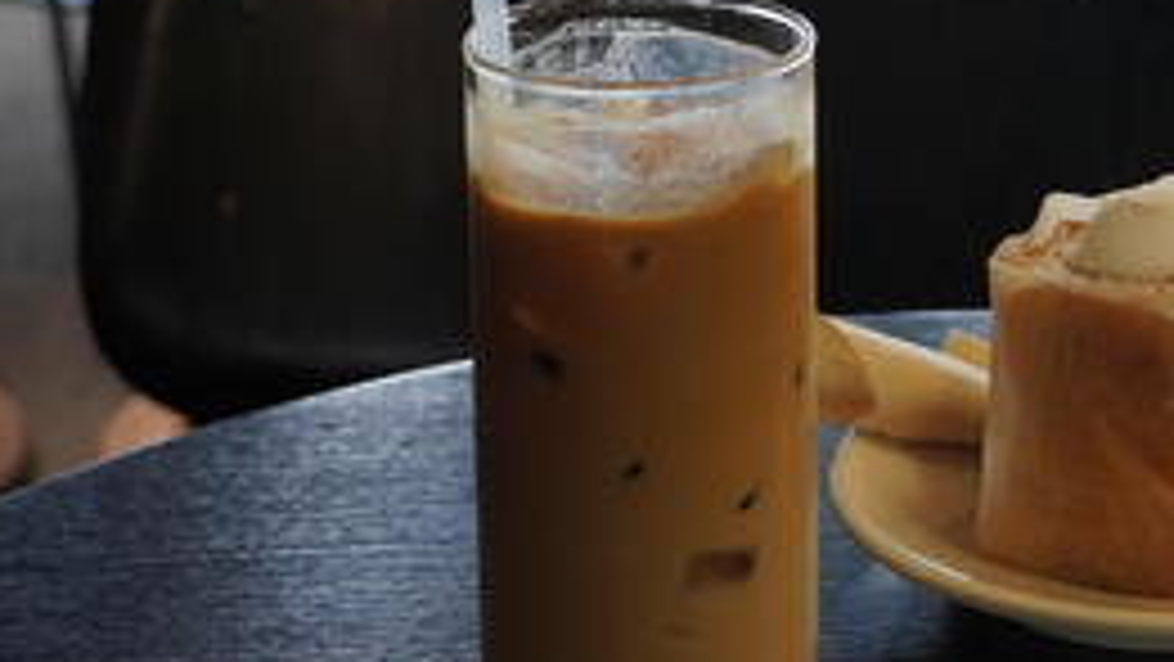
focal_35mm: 118
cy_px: -169
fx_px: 3674
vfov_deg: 10.1
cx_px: 1098
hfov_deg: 17.8
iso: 200
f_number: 4.5
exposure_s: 1/60
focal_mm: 28
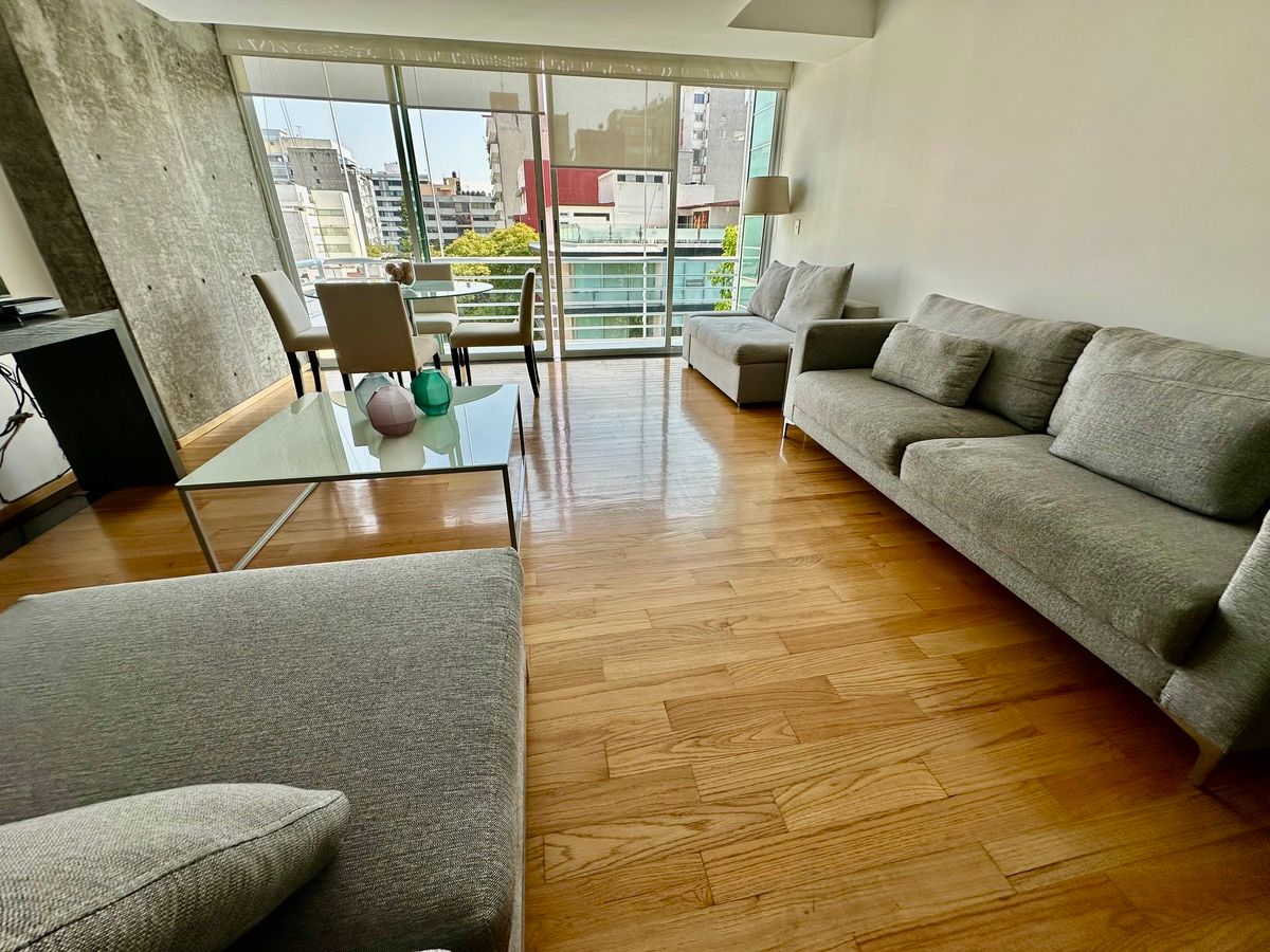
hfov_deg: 102.1
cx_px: 635
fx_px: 514
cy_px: 476
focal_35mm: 14
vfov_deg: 85.7
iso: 40
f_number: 2.2
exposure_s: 1/187
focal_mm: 2.22
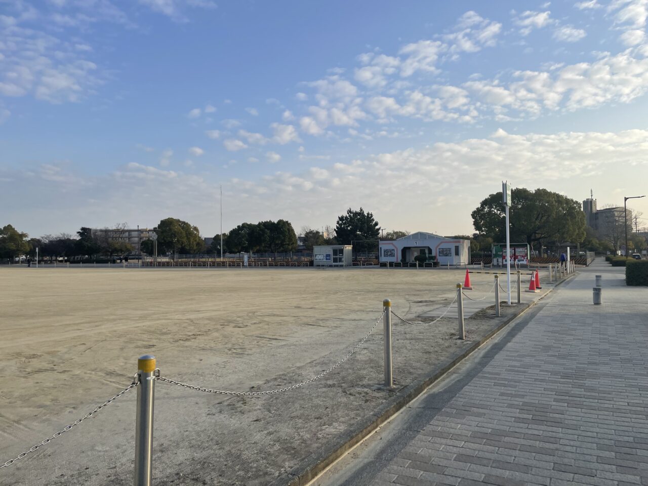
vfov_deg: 53.1
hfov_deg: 67.3
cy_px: 243
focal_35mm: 26
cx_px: 324
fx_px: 487
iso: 32
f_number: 1.6
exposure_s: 1/2681
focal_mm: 4.2
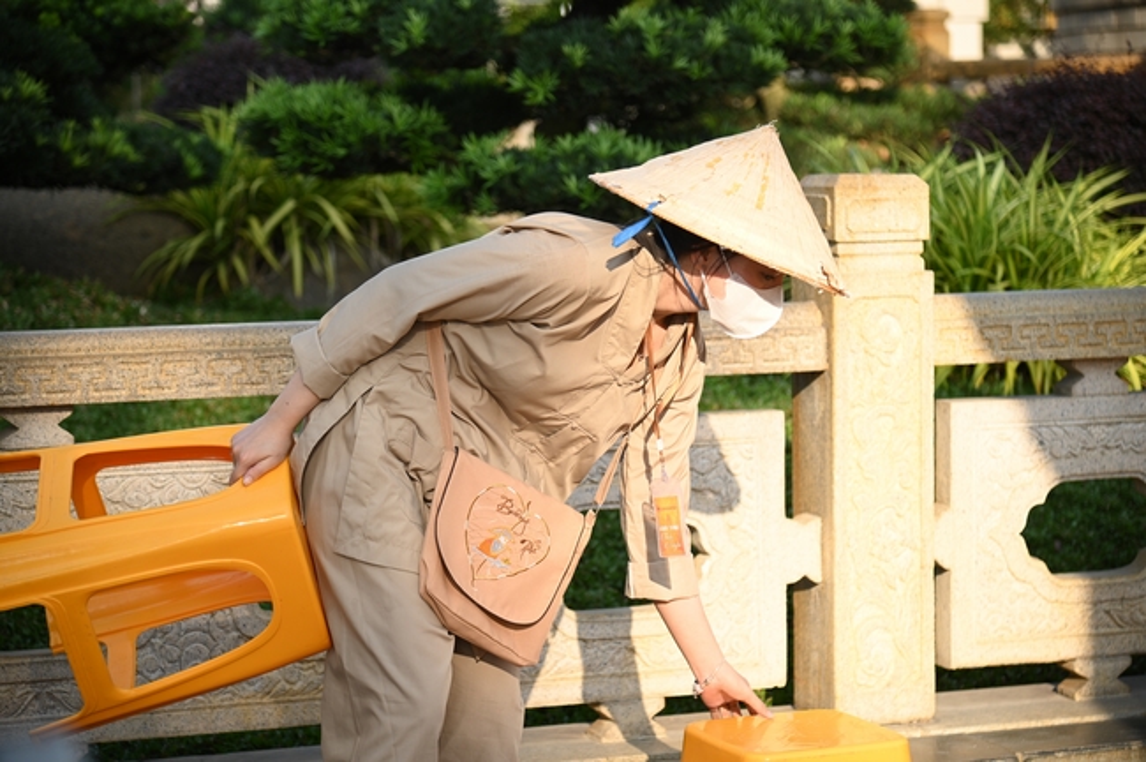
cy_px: 381
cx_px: 573
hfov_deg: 22.2
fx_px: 2926
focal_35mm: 92
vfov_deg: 14.8
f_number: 4
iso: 200
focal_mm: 92
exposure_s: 1/640
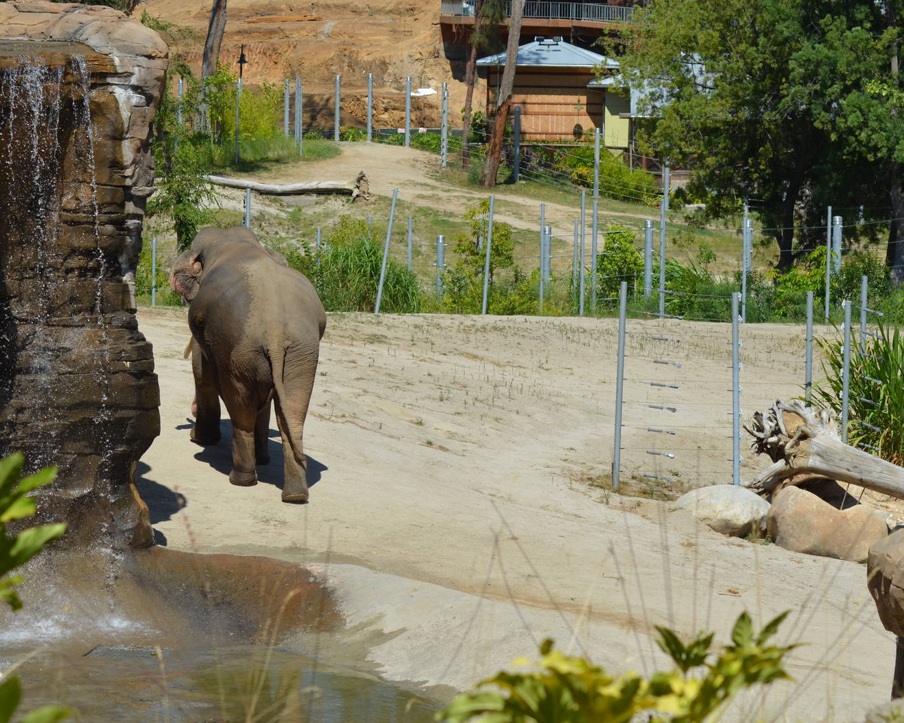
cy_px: 362
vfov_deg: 12.1
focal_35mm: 128
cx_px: 425
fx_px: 3412
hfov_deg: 15.1
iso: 200
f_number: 8
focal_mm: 75
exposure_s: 1/800
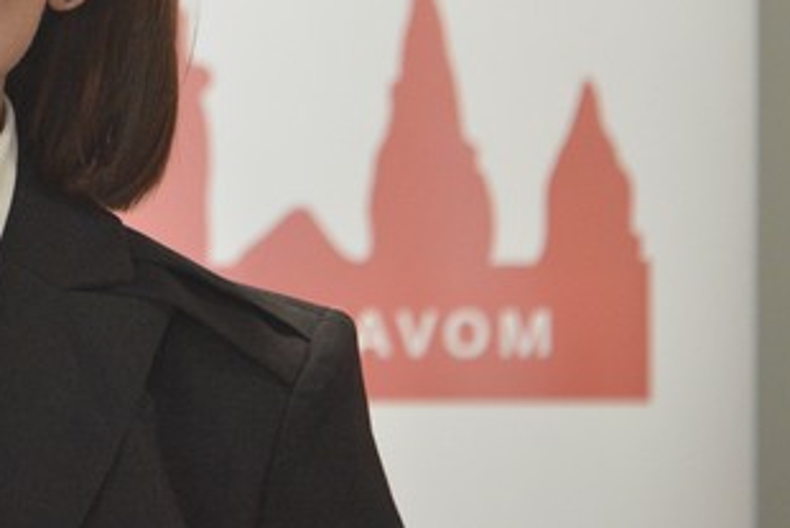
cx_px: -150
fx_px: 8430
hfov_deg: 5.3
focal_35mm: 384
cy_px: -119
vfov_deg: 3.6
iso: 6400
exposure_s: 1/160
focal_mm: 145
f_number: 5.6
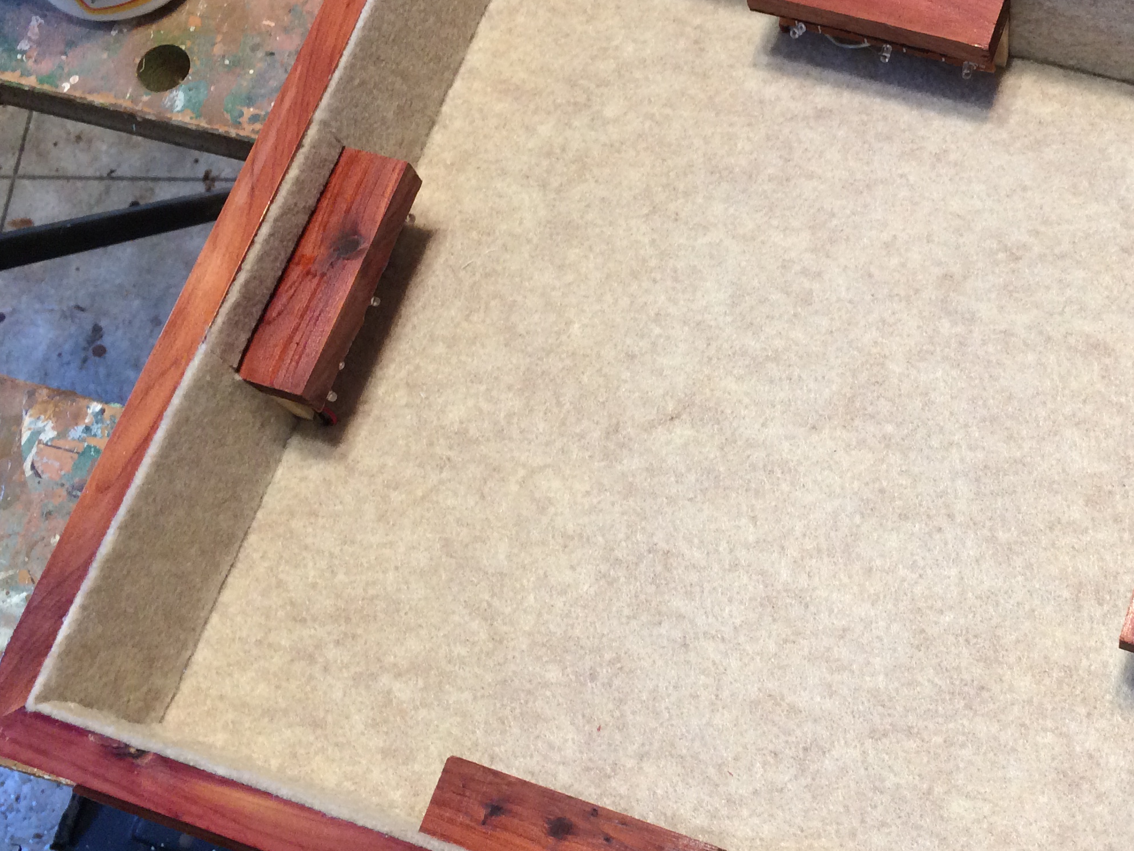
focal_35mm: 48
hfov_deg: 38.7
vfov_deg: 30.3
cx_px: 845
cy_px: 416
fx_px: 1572
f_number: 2.2
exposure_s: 1/30
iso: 125
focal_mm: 4.15
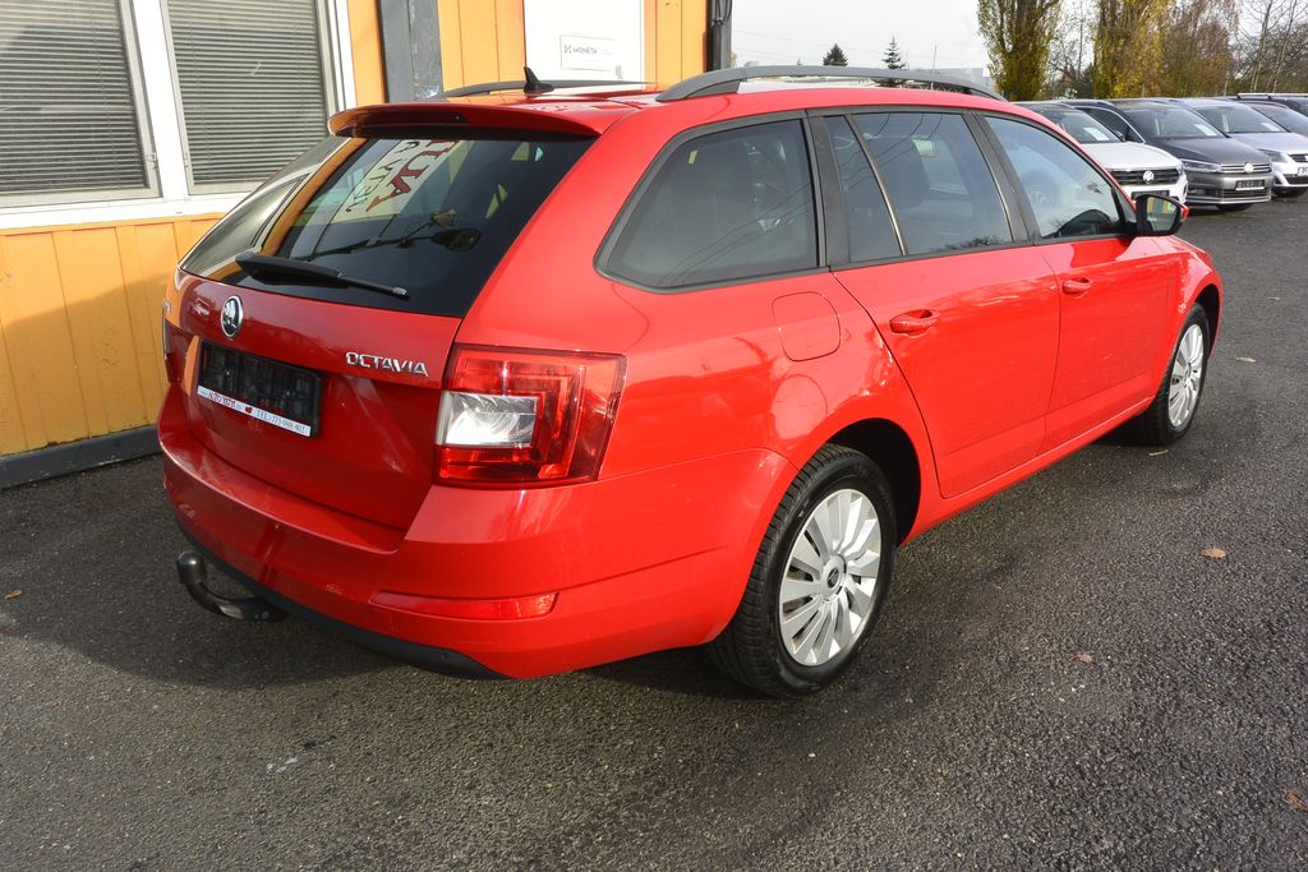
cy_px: 436
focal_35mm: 27
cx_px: 654
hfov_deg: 67.4
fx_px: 981
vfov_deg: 47.9
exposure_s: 1/250
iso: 160
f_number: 7.1
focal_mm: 10
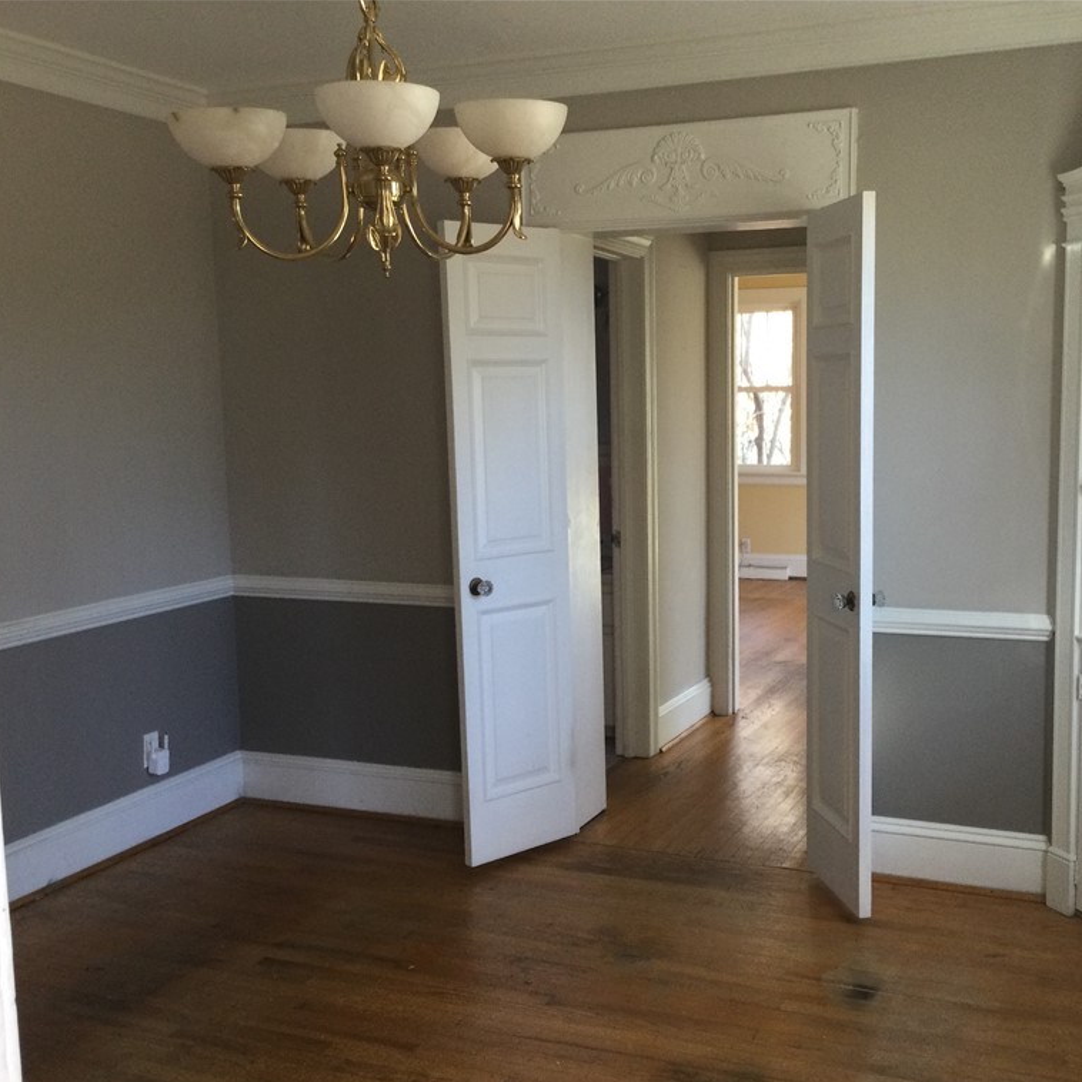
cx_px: 648
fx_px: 1308
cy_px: 547
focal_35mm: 37
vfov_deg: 44.9
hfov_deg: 44.7
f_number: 2.4
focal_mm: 3.3
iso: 80
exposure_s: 1/30
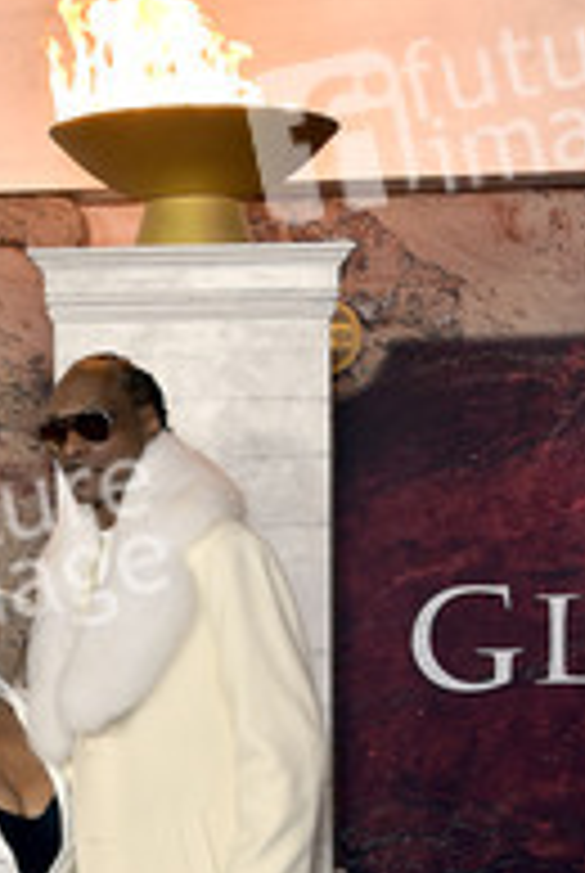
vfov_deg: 27.0
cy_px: 792
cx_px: 70
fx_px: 1749
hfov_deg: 18.7
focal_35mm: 72
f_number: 5.6
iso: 1000
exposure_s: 1/250
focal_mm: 35
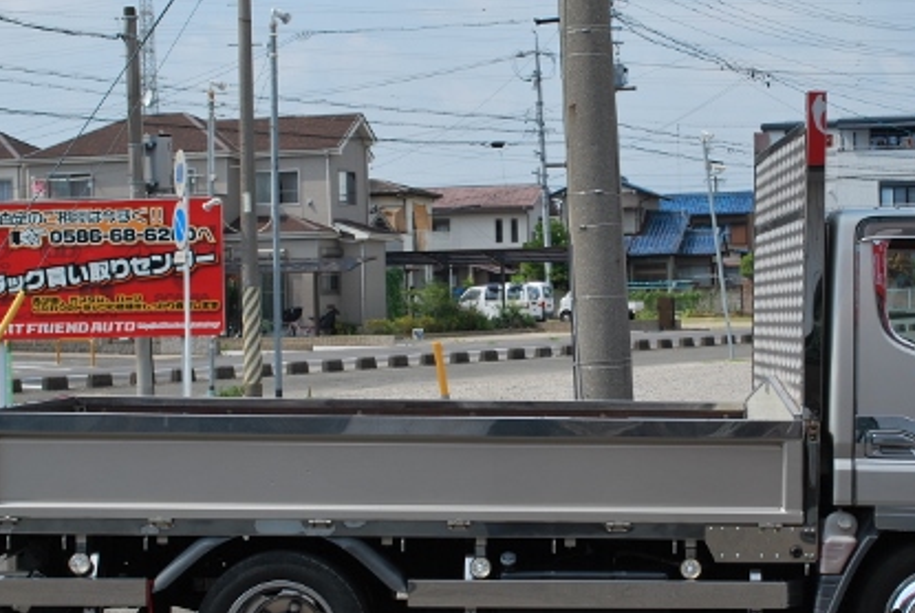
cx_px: 595
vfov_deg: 18.5
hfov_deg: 27.2
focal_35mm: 74
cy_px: 324
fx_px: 1883
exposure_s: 1/250
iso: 100
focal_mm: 32
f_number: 8
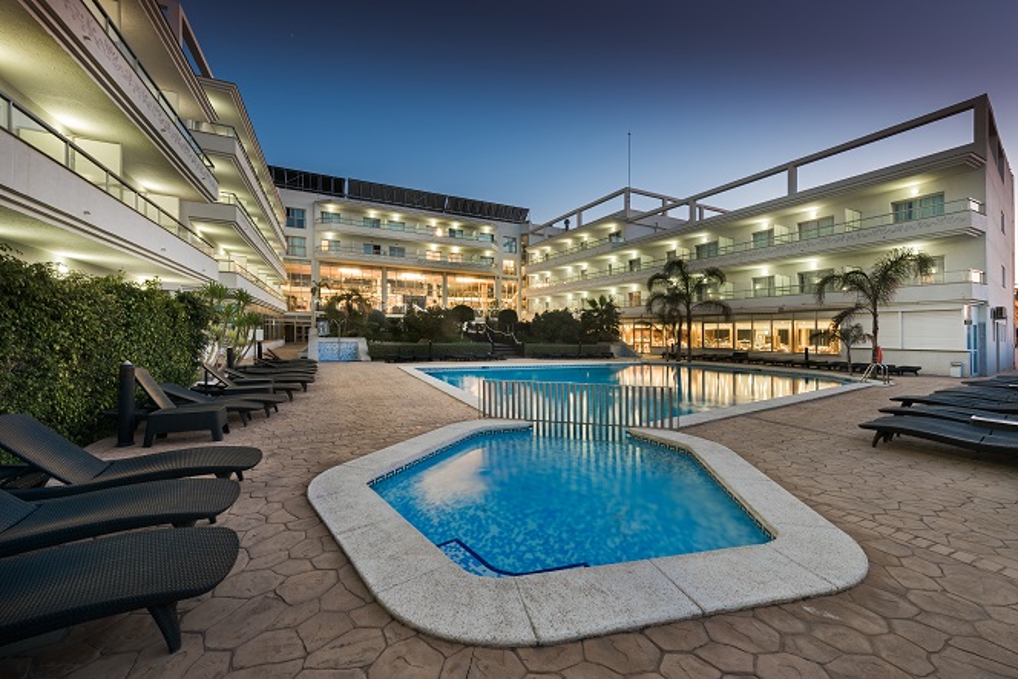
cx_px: 509
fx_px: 396
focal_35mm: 14
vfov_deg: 81.2
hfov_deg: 104.2
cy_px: 340
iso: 64
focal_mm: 14
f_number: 10
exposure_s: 20
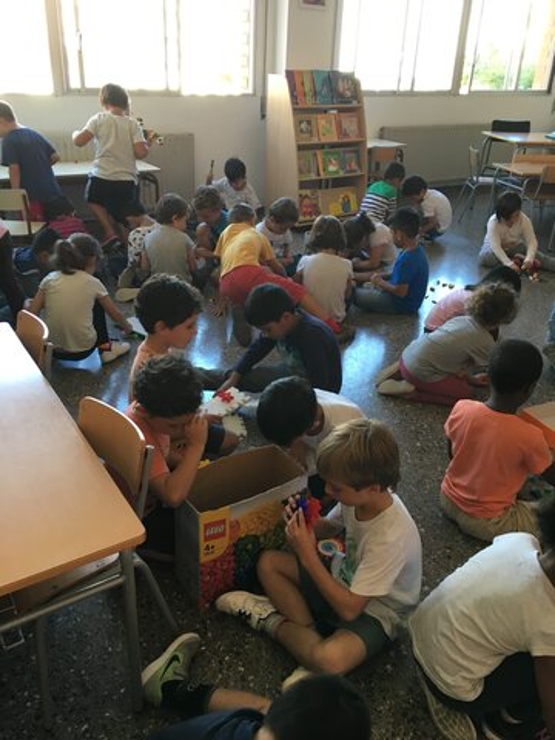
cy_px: 370
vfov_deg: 61.7
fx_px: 620
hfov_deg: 48.2
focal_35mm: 29
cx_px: 278
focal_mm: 4.15
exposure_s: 1/33
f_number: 2.2
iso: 40
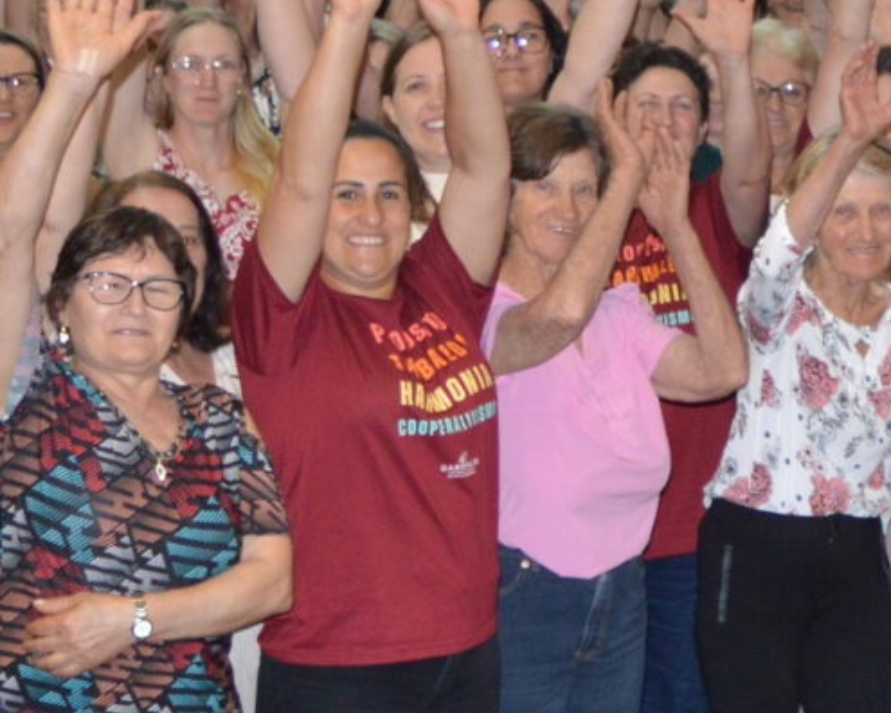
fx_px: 3454
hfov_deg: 13.8
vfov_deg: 11.6
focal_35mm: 131
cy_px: -92
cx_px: 1354
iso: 640
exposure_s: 1/60
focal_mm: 18
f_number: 3.5
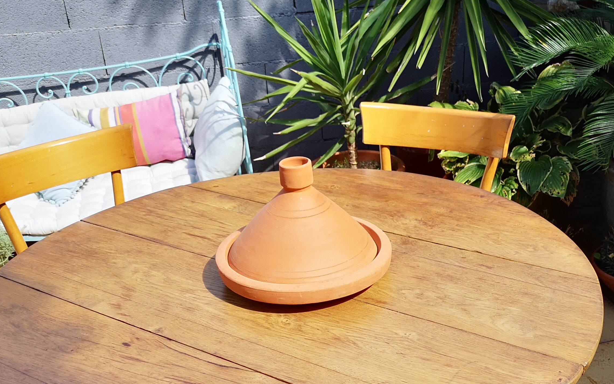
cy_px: 322
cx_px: 345
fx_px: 770
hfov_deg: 43.4
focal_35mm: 46
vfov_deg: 27.3
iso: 50
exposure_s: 1/722
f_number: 1.8
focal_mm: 5.58
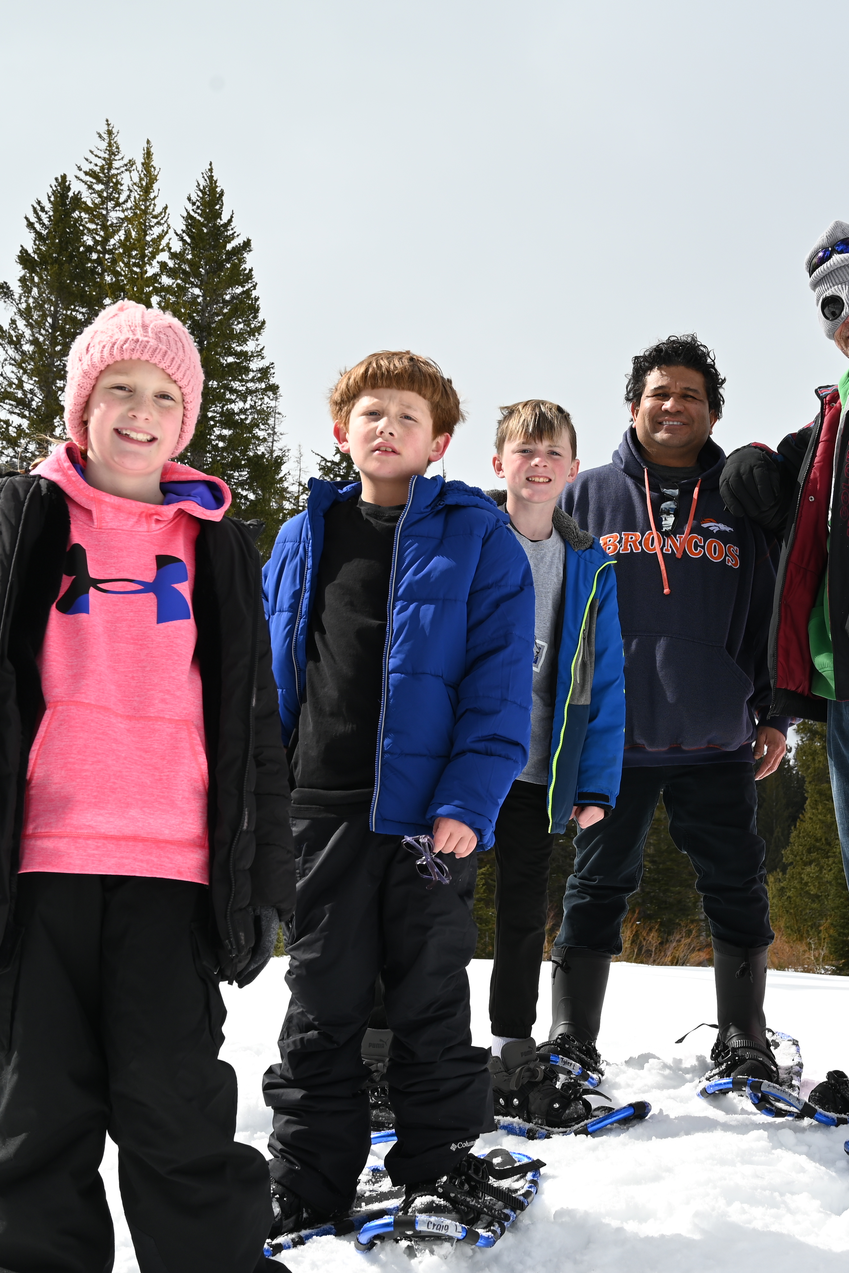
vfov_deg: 37.5
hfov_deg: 25.3
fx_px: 1874
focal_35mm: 53
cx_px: 626
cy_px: 638
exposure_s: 1/320
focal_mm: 35
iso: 100
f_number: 9
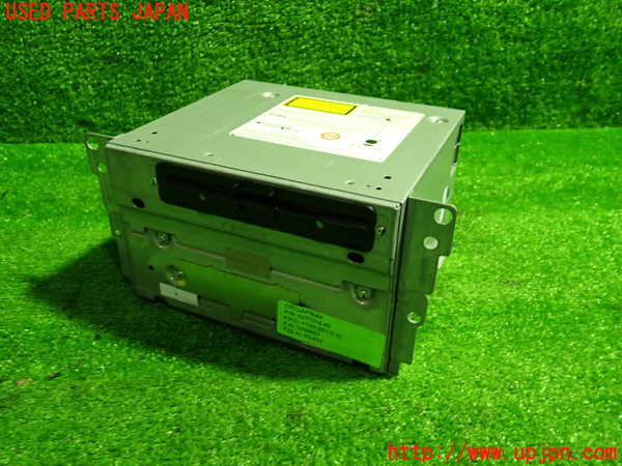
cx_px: 311
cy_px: 233
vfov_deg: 46.8
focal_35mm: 30
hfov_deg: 60.0
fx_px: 539
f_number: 2.3
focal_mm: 5.4
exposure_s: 1/30
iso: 400
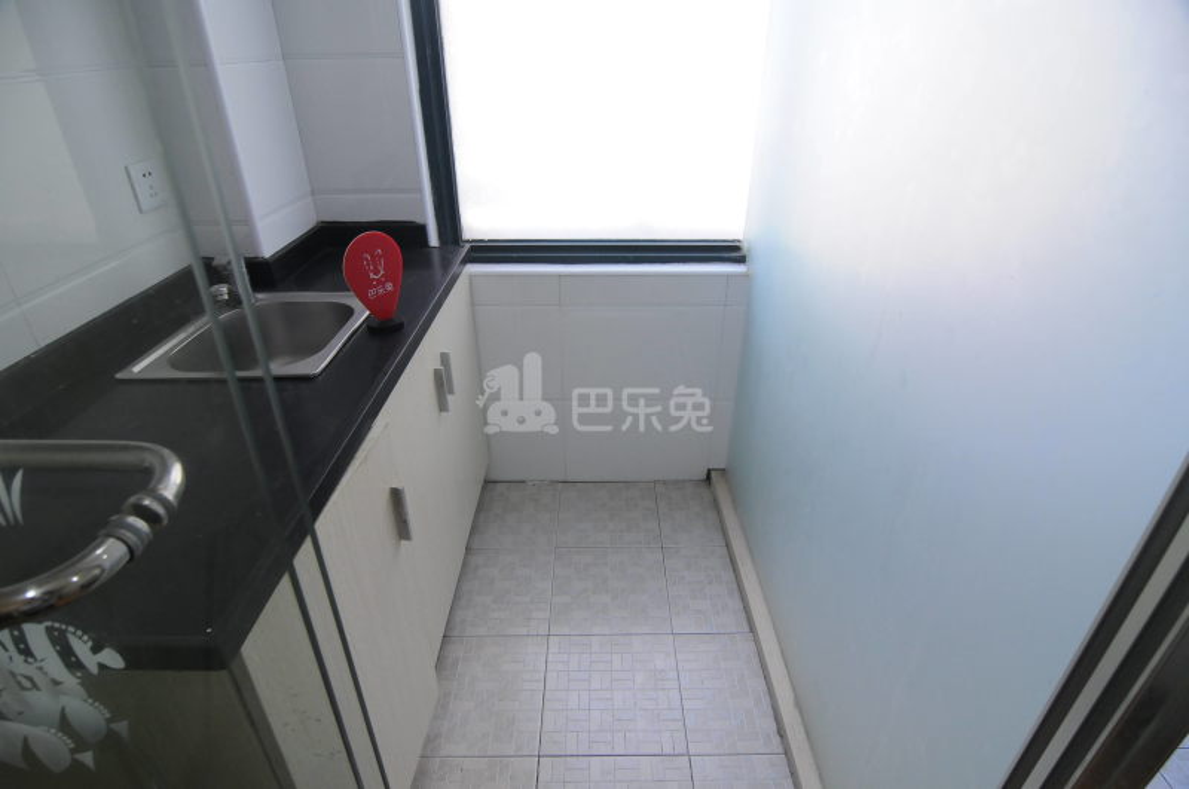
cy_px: 394
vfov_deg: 67.2
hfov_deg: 90.1
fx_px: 594
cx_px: 594
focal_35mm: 18
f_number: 5
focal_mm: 12
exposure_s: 1/125
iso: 1000
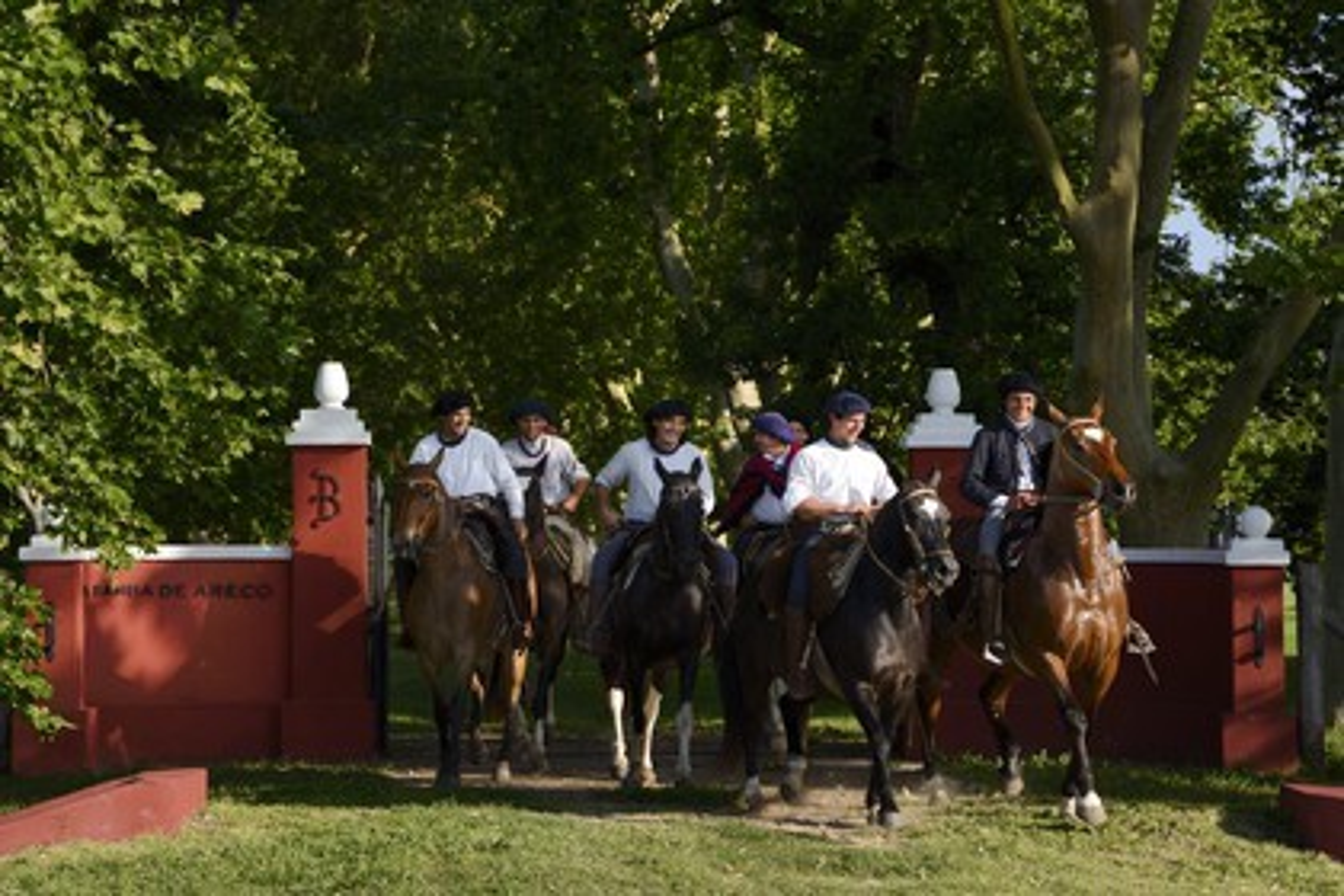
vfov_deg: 12.5
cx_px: 672
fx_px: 4106
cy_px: 448
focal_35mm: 110
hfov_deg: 18.6
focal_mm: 110
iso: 800
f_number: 8
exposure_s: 1/800
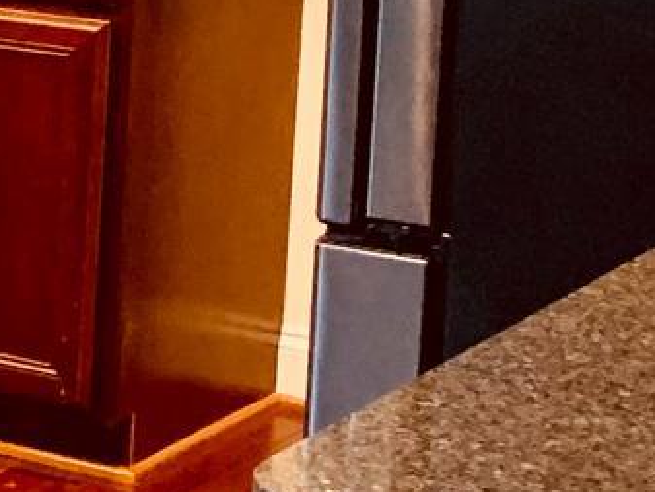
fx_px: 2991
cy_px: -43
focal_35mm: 158
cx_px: -1112
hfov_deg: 10.2
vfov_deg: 9.3
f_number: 1.8
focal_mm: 4.25
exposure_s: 1/40
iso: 320
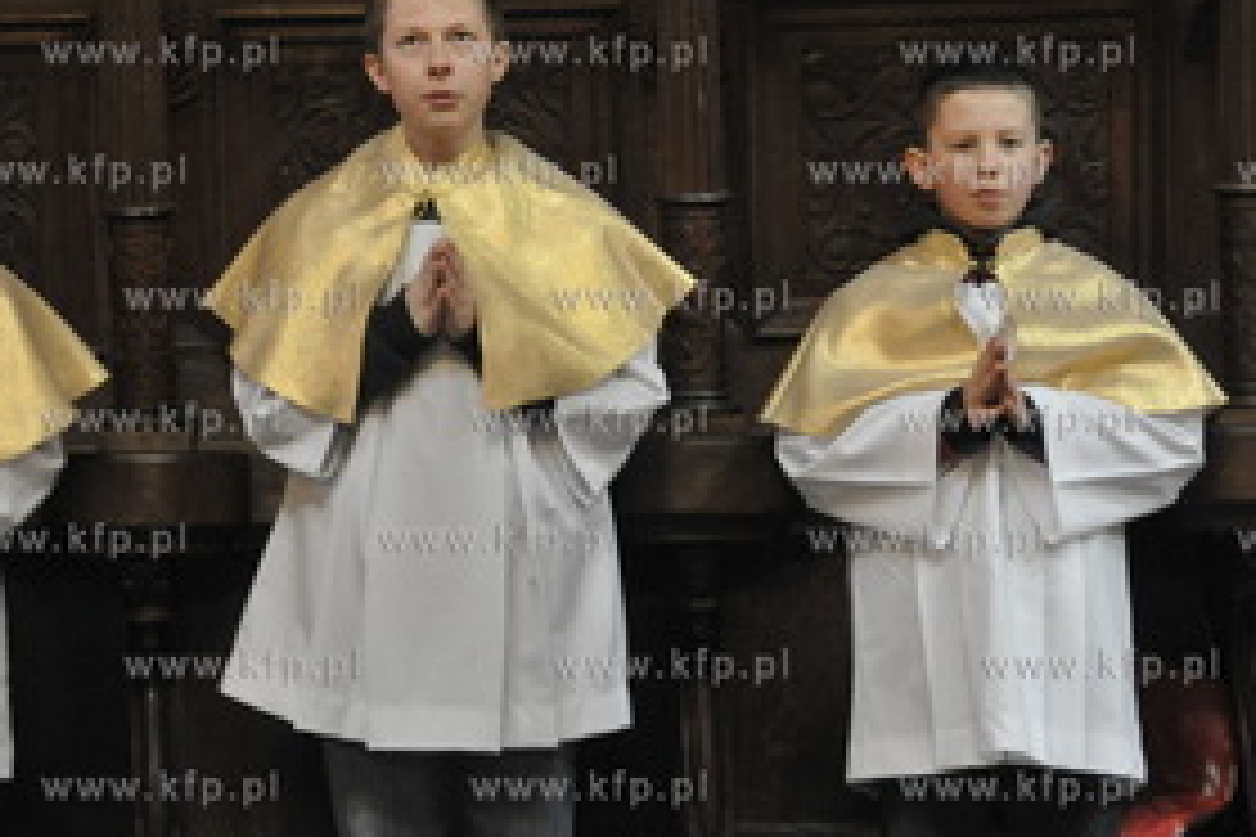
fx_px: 6000
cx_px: 401
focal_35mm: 172
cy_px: 356
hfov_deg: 11.9
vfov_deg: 8.0
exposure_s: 1/13
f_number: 5
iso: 1600
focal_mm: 80
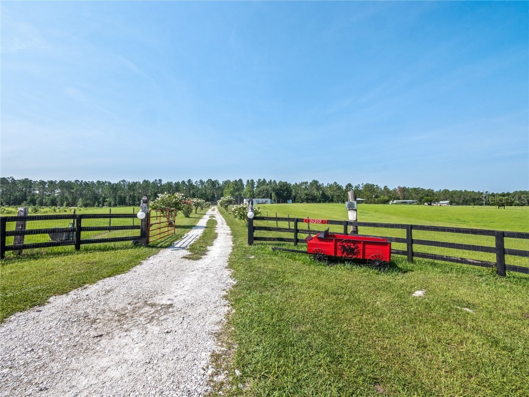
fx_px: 214
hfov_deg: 102.1
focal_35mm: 14
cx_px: 264
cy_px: 198
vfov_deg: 85.7
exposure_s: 1/400
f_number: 8
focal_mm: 7
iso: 200
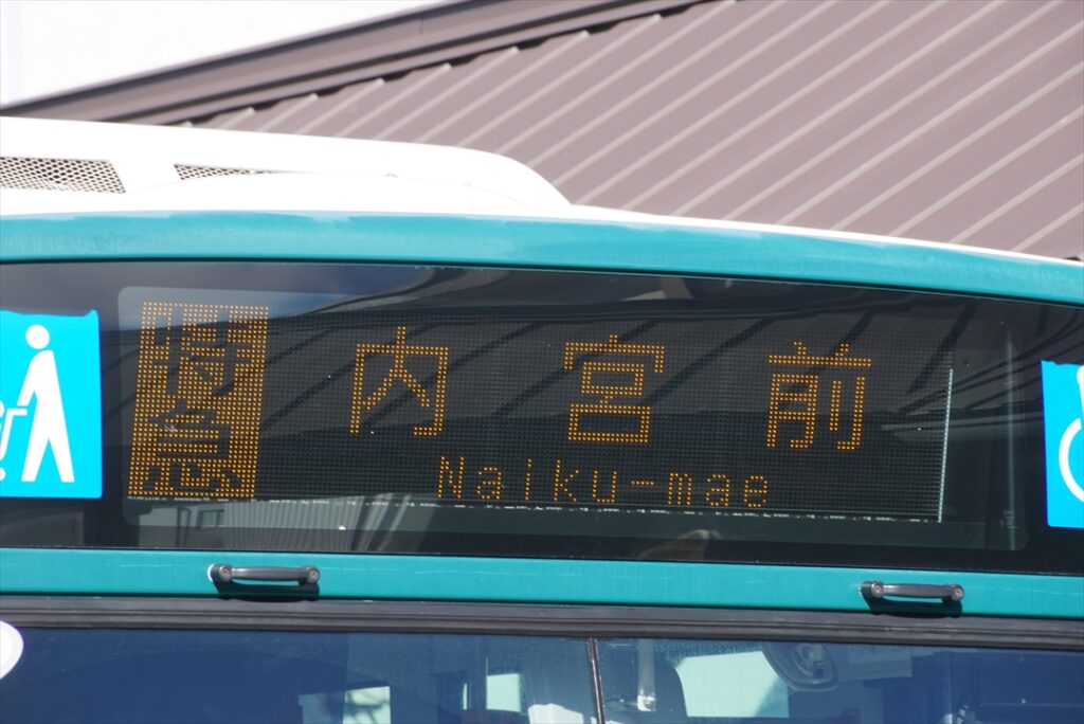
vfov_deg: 4.4
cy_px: 362
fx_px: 9490
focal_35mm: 315
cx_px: 542
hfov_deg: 6.5
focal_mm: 210
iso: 100
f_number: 13
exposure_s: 1/50
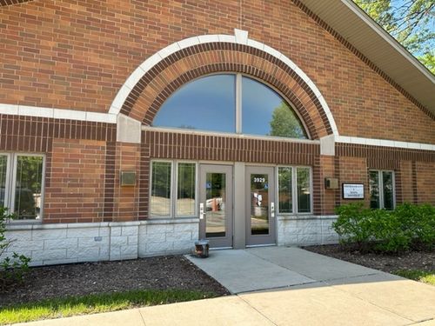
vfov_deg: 56.8
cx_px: 218
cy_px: 163
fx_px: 302
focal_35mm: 24
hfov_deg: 71.6
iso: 80
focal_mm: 6.86
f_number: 1.78
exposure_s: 1/1009
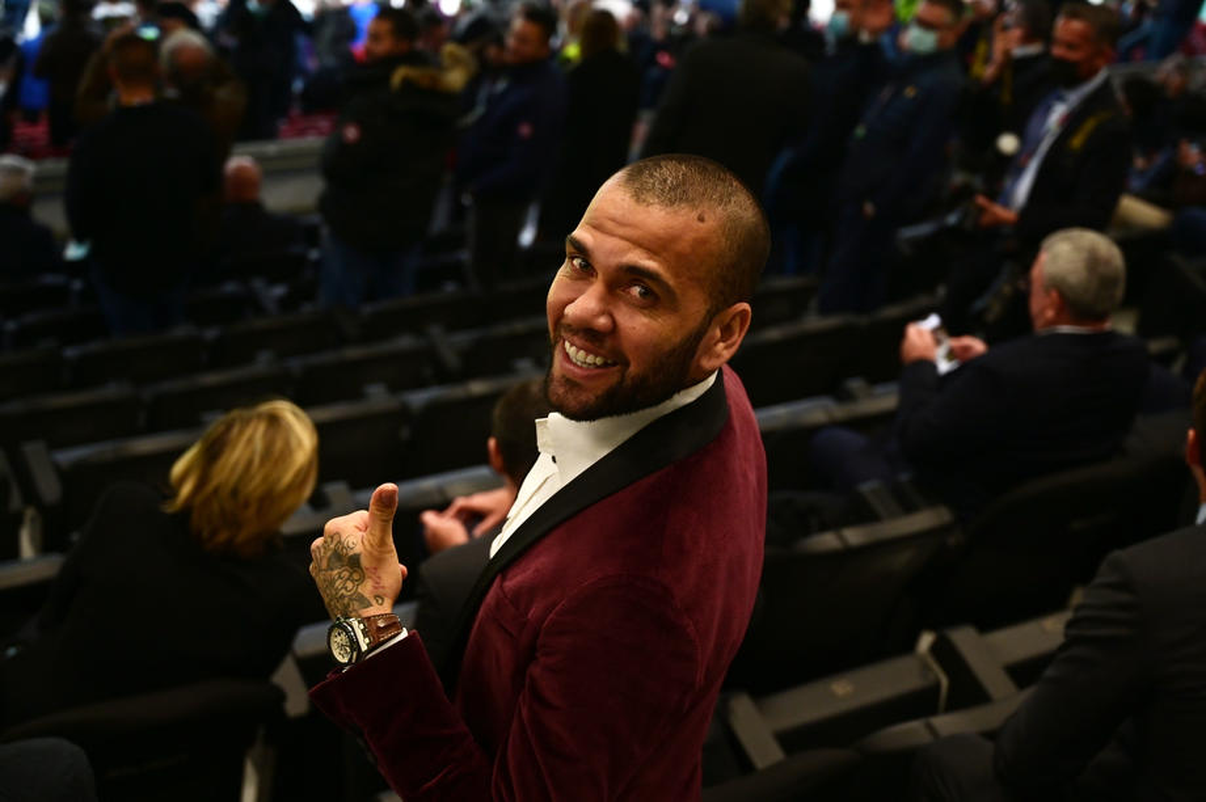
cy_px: 401
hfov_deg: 38.2
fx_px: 1741
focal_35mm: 52
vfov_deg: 26.0
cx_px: 603
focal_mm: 52
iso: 1600
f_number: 4
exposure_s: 1/160
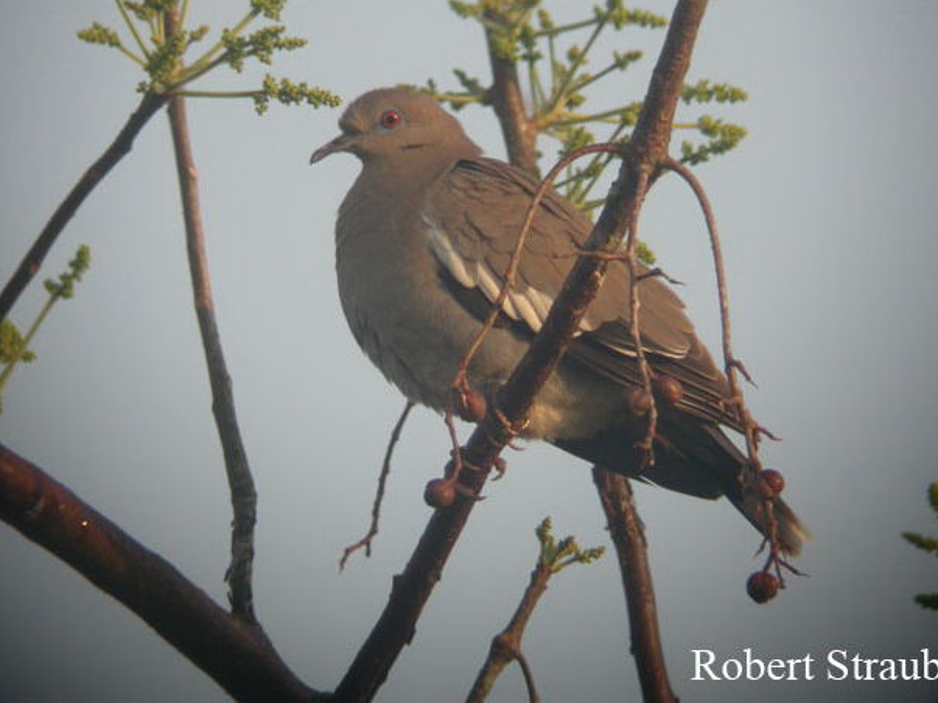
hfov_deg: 19.1
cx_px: 471
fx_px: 2790
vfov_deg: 14.4
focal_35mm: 103
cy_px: 331
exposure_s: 1/125
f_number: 3.9
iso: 100
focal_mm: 20.2
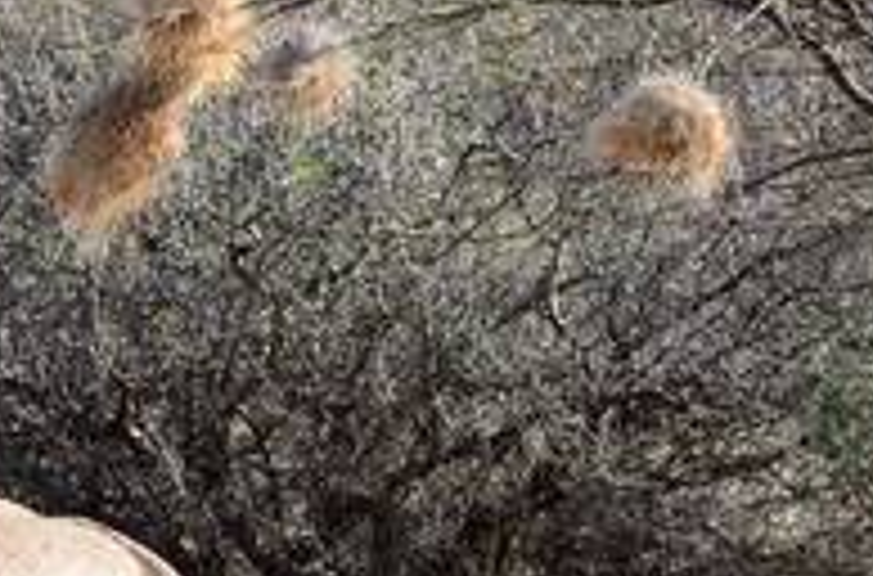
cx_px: -148
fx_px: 10490
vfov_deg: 3.1
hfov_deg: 4.8
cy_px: 695
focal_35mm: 434
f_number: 4.5
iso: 140
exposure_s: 1/400
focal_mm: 80
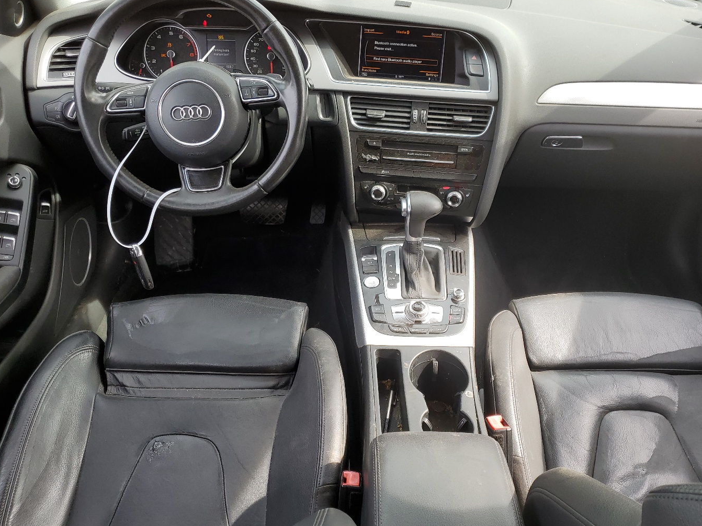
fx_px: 629
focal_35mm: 31
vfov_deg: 45.4
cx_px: 380
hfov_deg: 58.3
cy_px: 277
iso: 50
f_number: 1.5
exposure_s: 1/333
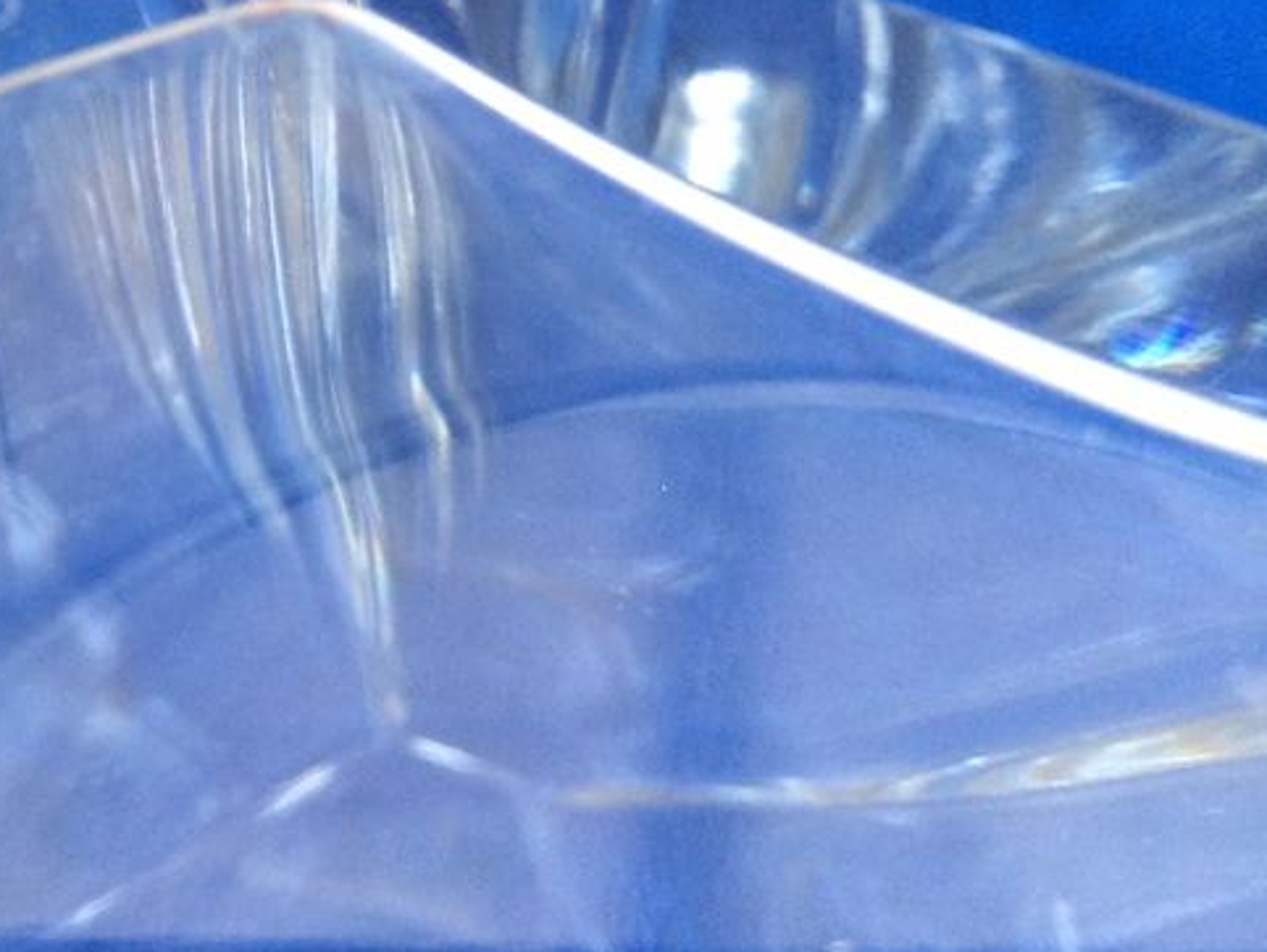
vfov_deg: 25.3
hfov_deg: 32.4
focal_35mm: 56
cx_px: 95
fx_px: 2051
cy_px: 101
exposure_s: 1/30
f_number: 2.2
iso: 125
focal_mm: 4.12
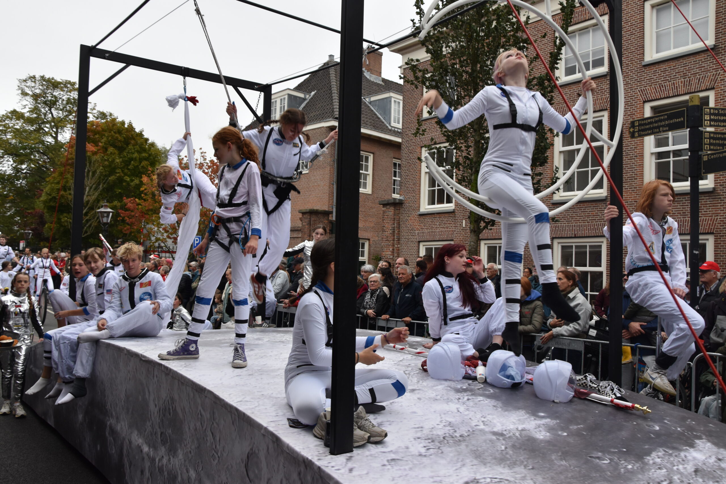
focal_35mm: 32
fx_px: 635
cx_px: 363
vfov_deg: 41.7
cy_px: 242
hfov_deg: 59.5
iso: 400
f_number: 8
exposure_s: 1/250
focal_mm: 21
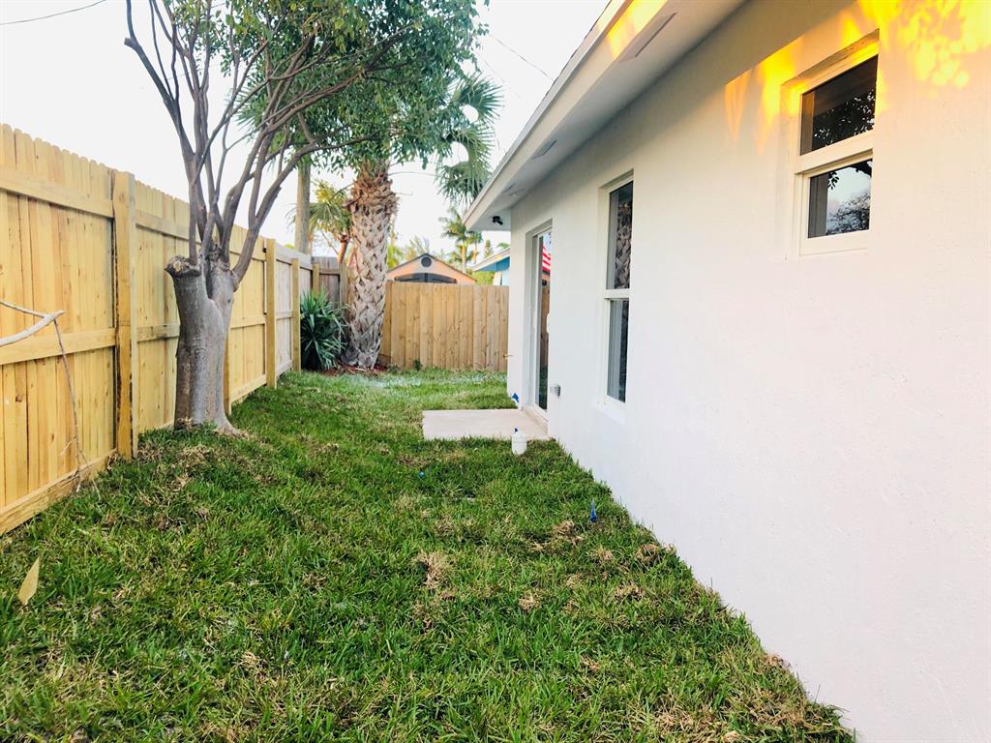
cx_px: 496
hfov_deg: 63.4
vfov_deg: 49.7
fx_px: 802
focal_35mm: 28
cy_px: 372
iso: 32
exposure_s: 1/40
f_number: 1.8
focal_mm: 3.99
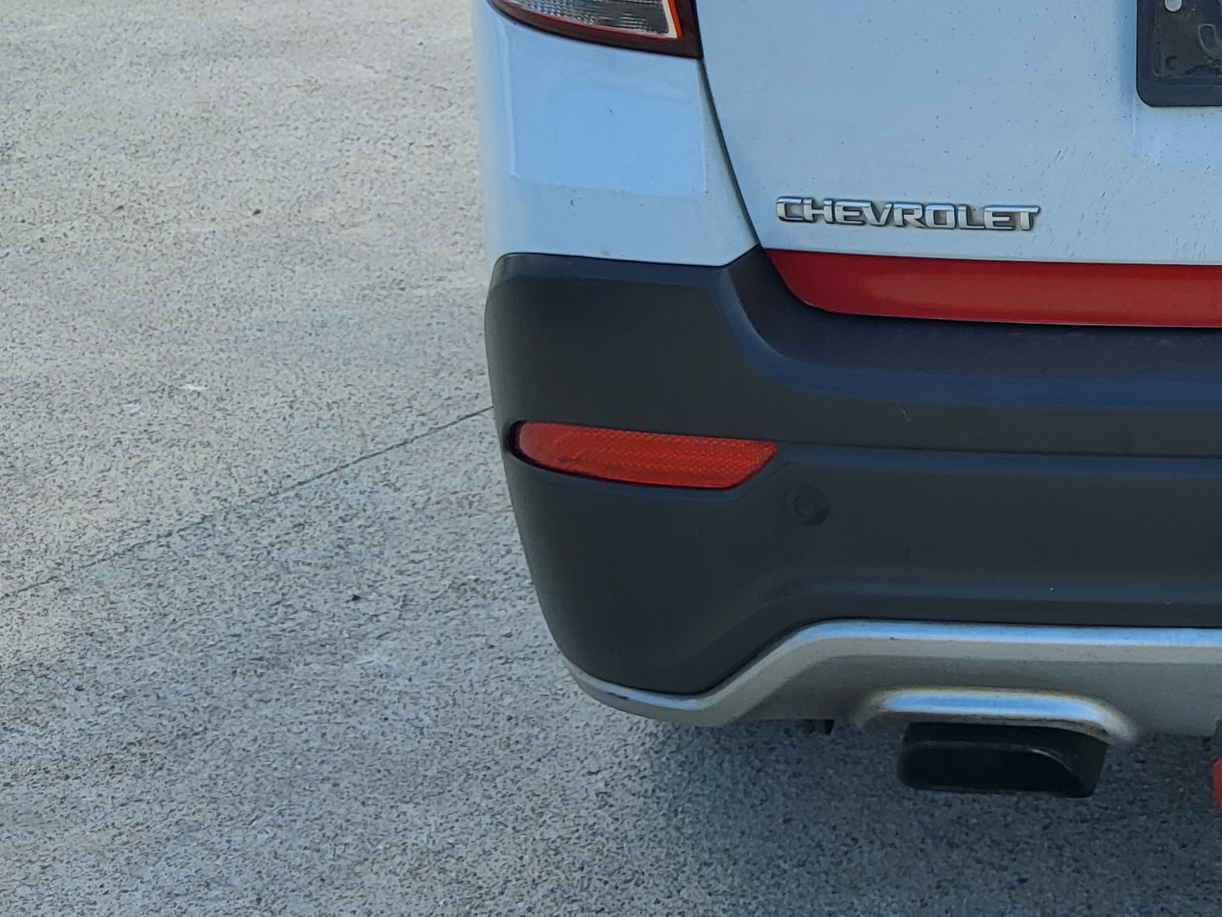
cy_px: -53
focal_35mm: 67
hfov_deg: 25.7
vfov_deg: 21.0
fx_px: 2365
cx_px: 1494
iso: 12
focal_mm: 3.98
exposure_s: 1/389
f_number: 1.8
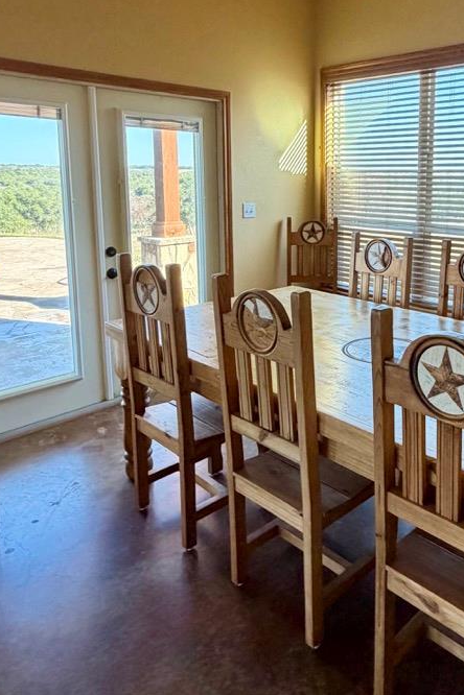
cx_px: 340
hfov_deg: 45.0
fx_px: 541
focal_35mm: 28
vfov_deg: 64.6
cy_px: 263
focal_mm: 2.22
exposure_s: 1/121
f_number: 2.2
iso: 250
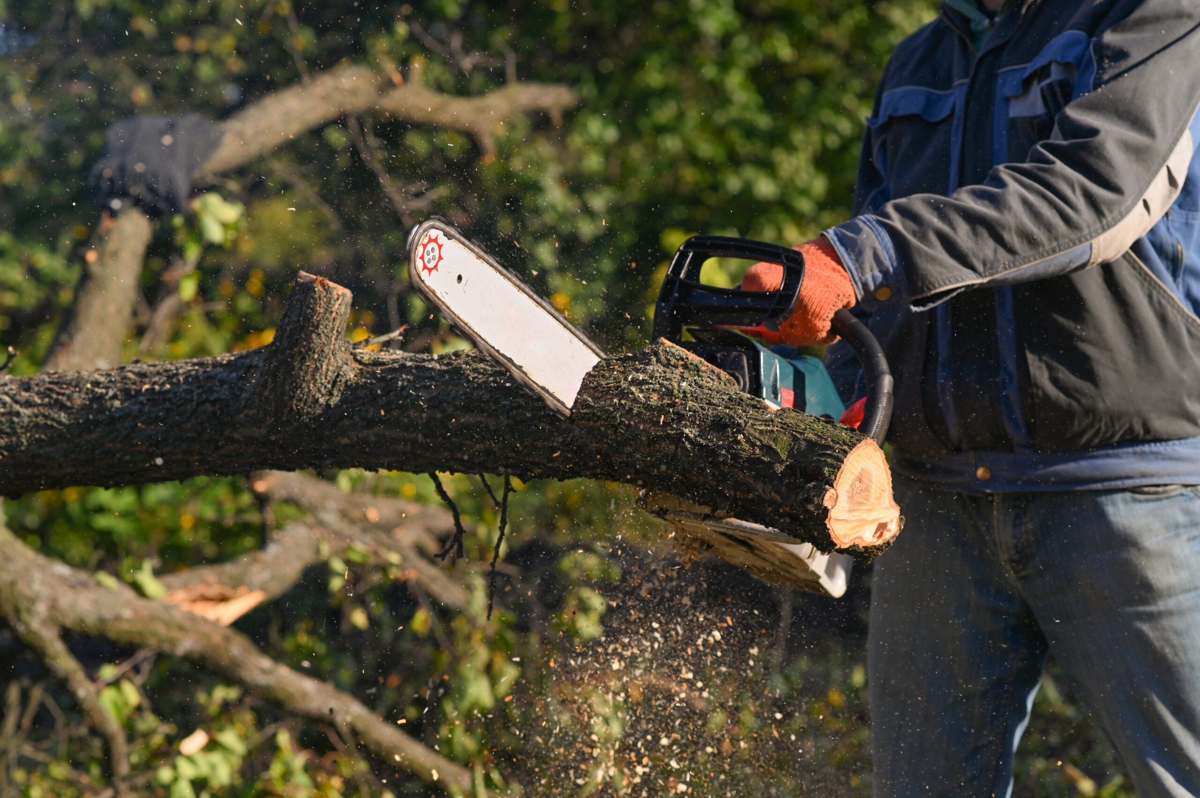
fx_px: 2831
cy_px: 399
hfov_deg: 23.9
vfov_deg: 16.0
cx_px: 600
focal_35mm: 85
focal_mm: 85
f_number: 5.6
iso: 200
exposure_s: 1/1250
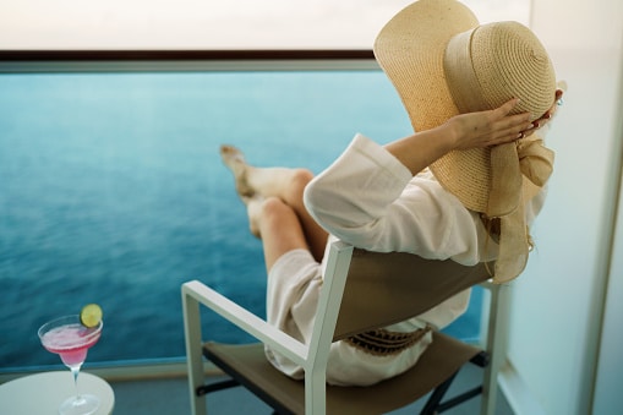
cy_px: 208
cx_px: 312
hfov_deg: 54.4
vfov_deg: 37.8
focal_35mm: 35
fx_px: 605
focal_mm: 35
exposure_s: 1/500
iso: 160
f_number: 2
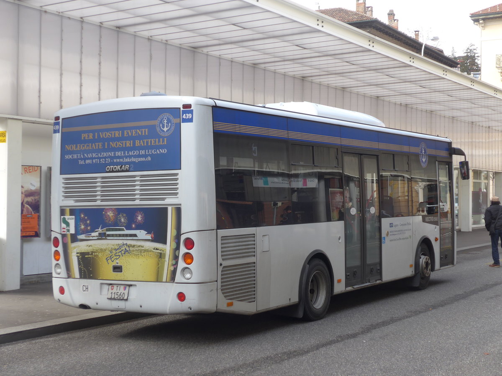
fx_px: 856
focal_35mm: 59
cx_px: 251
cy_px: 188
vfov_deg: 24.8
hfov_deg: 32.7
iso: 80
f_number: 3.5
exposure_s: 1/200
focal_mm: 12
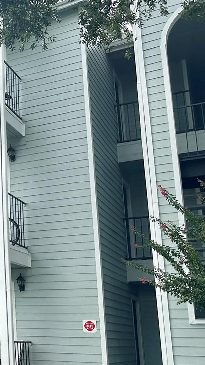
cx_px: -145
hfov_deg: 17.7
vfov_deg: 36.5
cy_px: 209
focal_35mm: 57
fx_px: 551
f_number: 1.78
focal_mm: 6.86
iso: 80
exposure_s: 1/2155
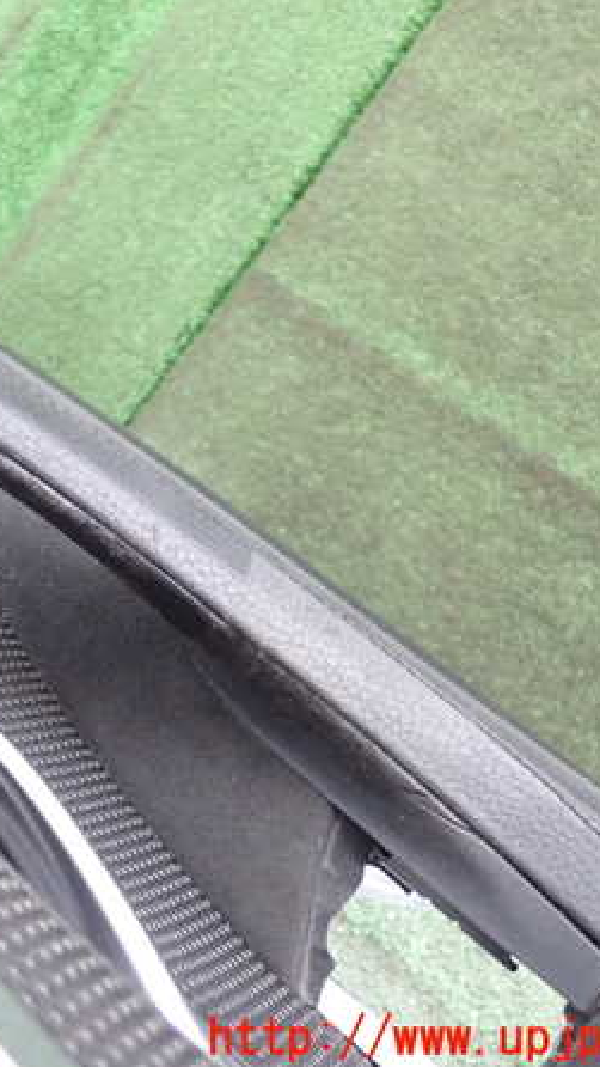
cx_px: 31
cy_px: 531
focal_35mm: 44
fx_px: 1244
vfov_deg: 46.4
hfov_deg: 26.0
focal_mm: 5.4
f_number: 2.3
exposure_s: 1/20
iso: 800
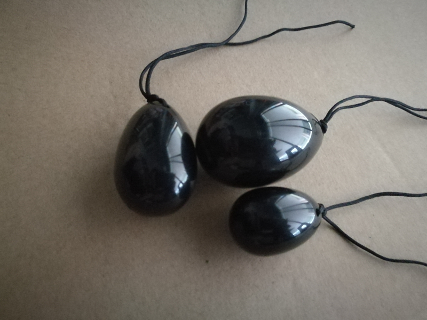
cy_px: 160
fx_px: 333
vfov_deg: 51.4
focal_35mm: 27
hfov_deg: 65.3
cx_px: 214
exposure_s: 1/16.7
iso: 3200
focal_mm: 4.5
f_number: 2.2
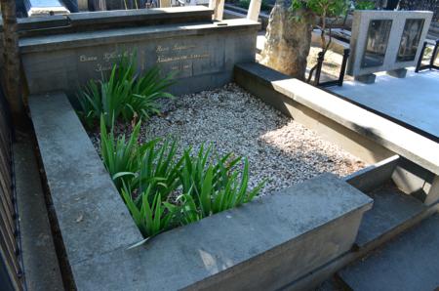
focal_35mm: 27
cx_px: 220
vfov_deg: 47.7
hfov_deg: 67.5
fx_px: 329
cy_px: 146
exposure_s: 1/40
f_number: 5.6
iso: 110
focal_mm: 18
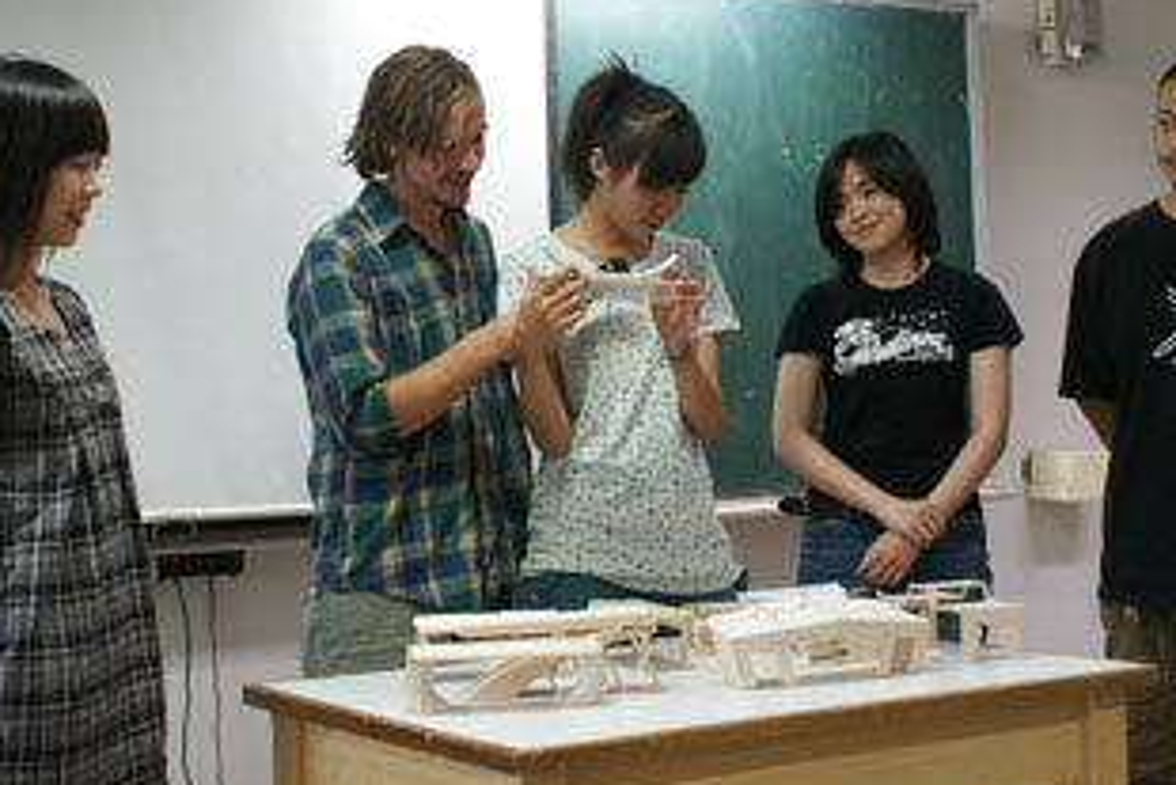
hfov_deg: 32.8
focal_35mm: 61
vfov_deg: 22.2
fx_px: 1994
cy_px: 252
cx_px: 664
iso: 250
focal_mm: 28
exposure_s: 1/50
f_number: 4.5
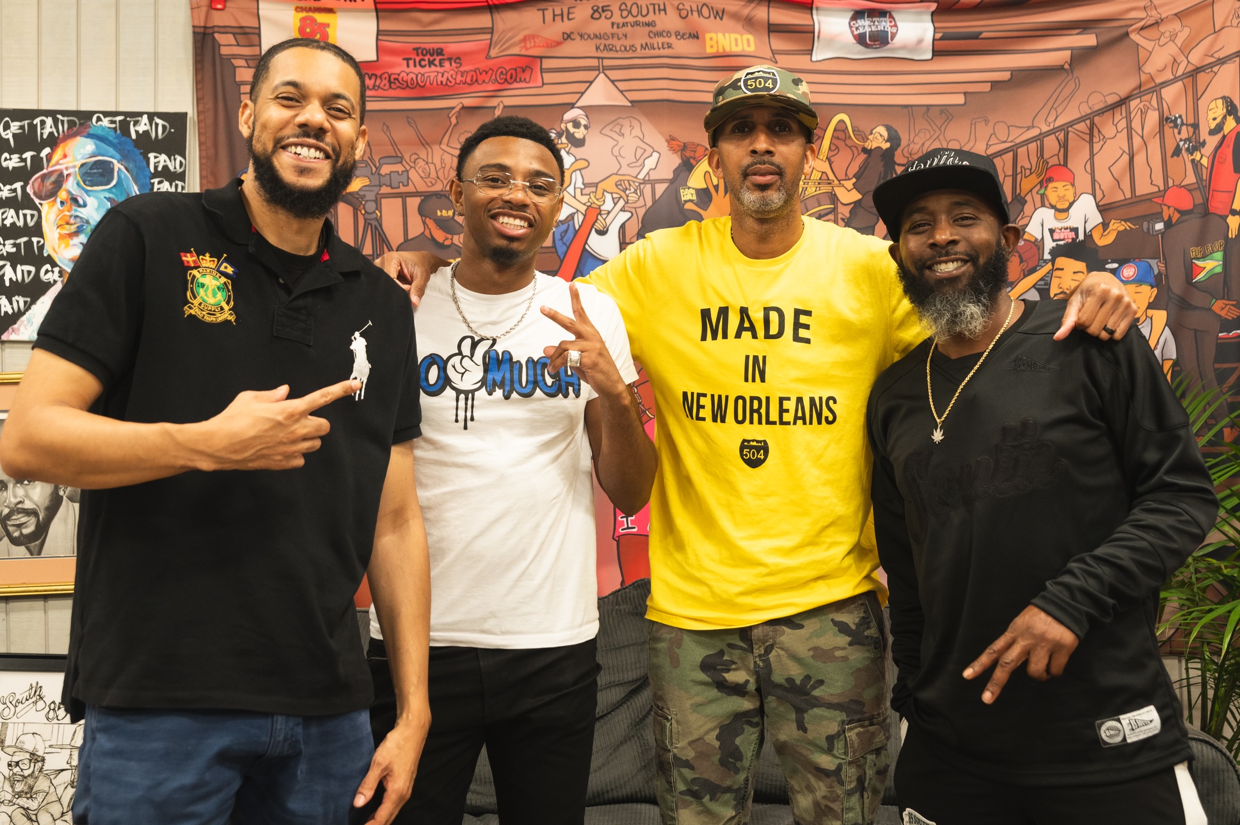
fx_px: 1515
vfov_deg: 30.5
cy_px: 412
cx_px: 620
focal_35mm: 44
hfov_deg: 44.5
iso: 2000
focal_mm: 44
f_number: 5
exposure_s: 1/200
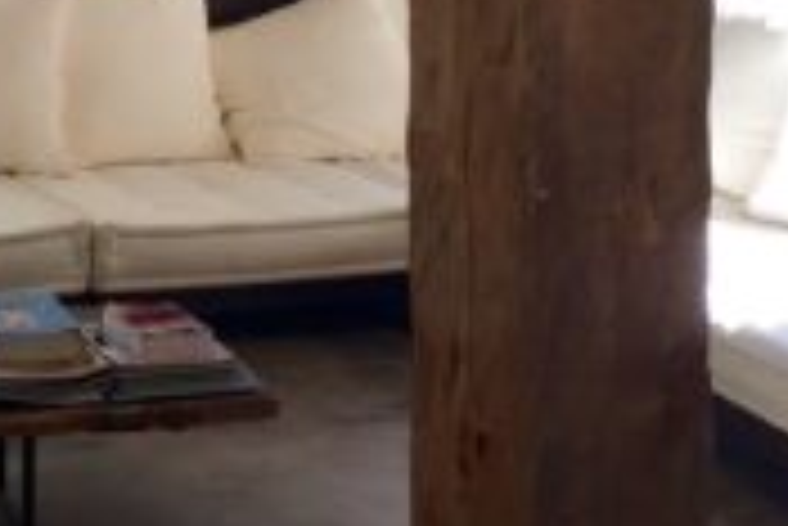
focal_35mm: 117
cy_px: -108
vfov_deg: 11.5
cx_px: 27
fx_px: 2563
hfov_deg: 17.1
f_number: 2.2
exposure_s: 1/120
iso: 40
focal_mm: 4.15
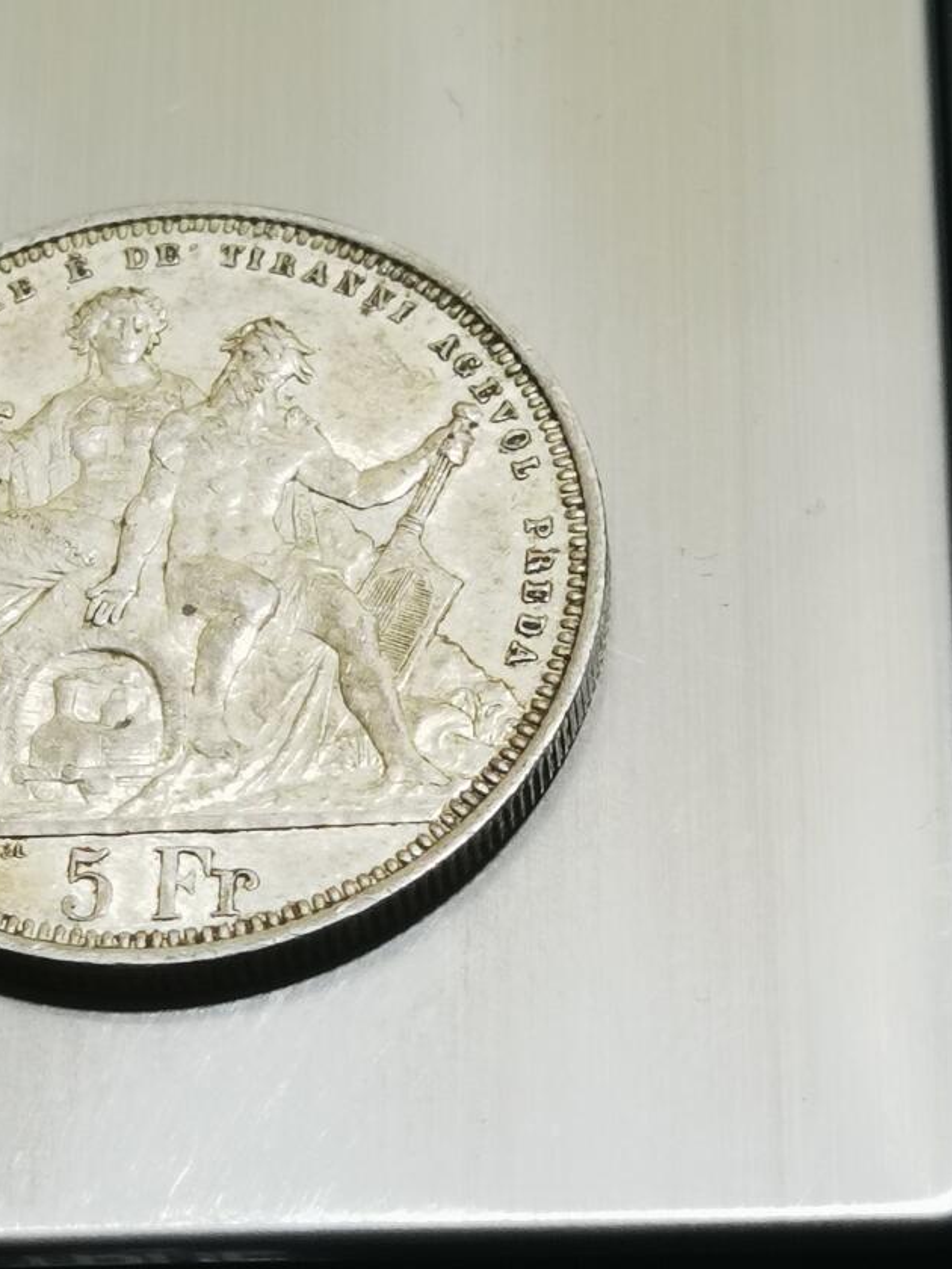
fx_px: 4400
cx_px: 215
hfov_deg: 12.3
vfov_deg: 16.4
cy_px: 731
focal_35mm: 120
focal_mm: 6.67
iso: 80
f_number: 1.9
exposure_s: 1/100
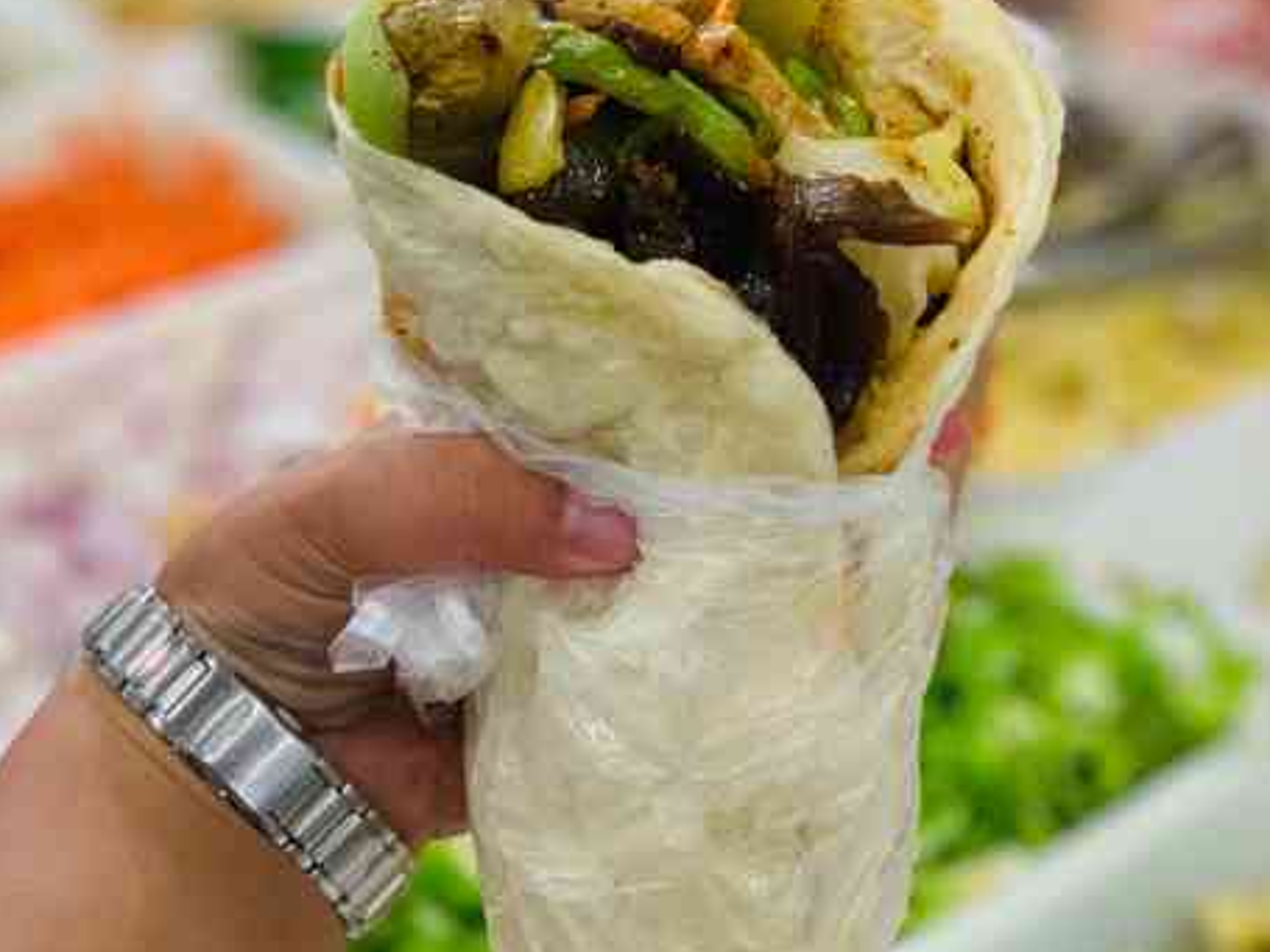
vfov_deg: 18.4
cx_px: 564
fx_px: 2934
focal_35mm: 80
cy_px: 311
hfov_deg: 24.4
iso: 250
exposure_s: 1/50
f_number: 2.4
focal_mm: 6
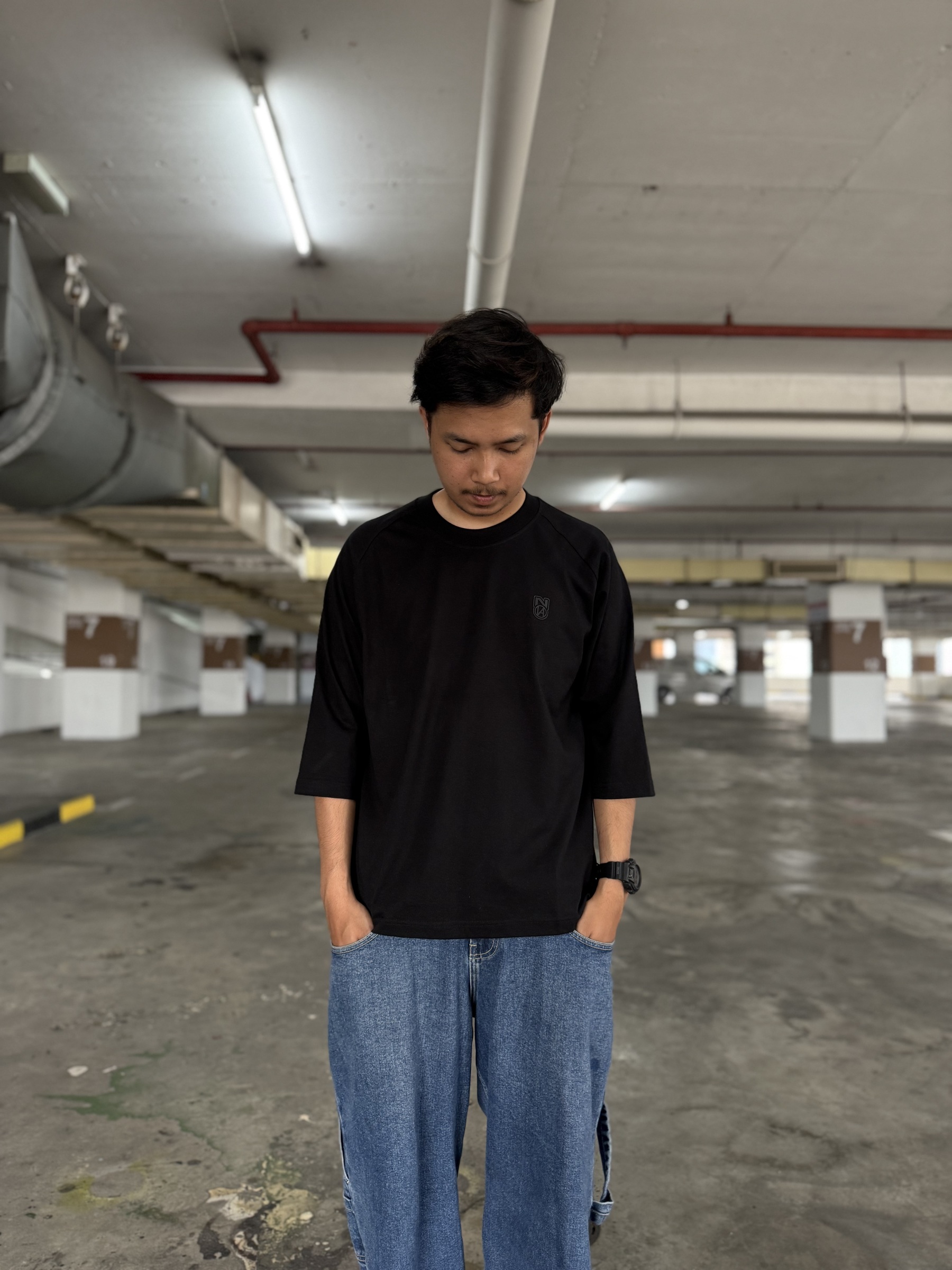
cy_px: 635
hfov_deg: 56.8
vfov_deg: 71.6
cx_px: 476
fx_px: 880
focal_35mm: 24
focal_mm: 6.76
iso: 200
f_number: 1.78
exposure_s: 1/100
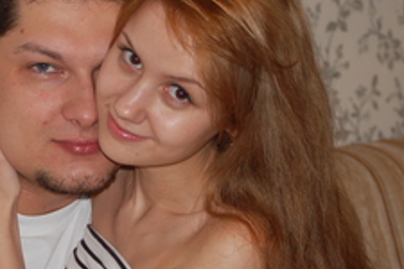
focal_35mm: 201
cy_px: 156
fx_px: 2258
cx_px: -13
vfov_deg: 6.8
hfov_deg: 10.1
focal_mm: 55
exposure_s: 1/60
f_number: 4
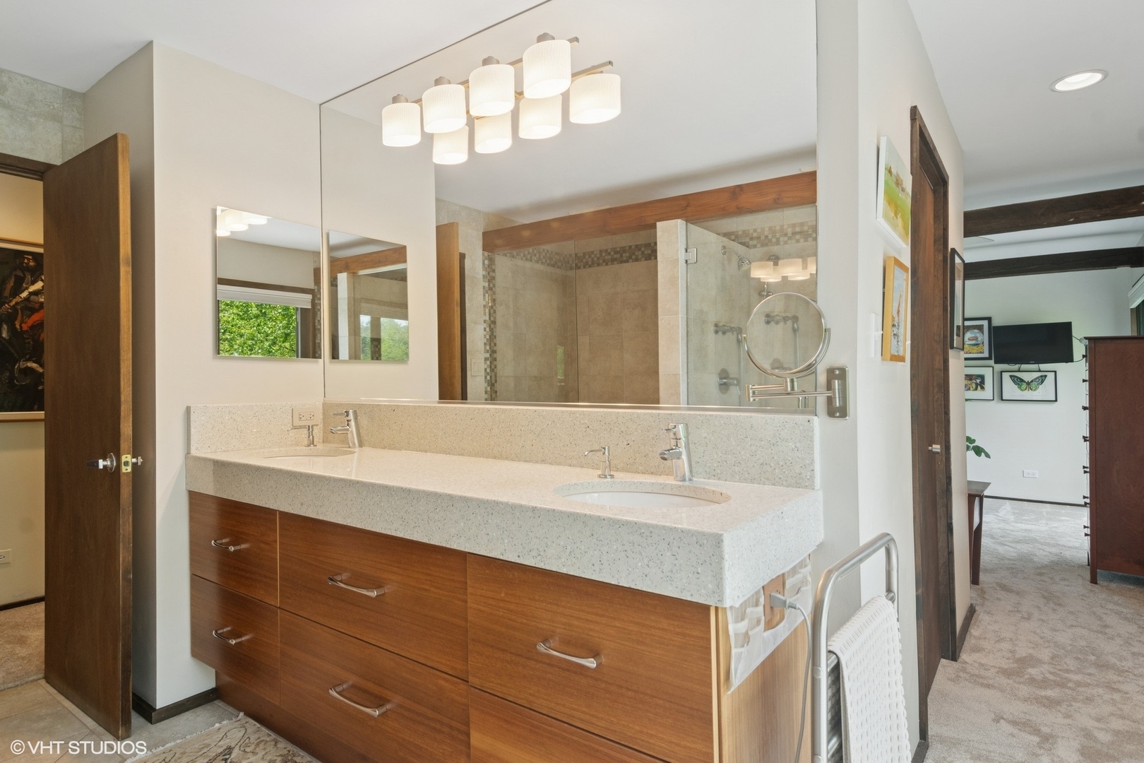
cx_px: 572
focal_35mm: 18
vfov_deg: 67.4
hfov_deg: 90.0
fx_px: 572
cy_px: 382
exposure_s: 1/20
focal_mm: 12
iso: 200
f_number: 8
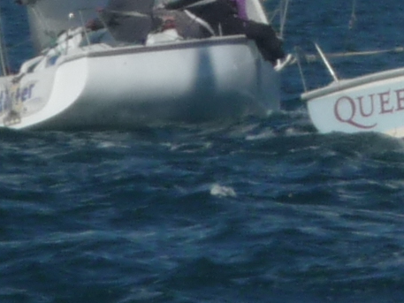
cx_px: 793
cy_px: -561
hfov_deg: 1.5
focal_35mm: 1285
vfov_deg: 1.2
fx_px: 15001
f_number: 11
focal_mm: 29.1
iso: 100
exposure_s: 1/400
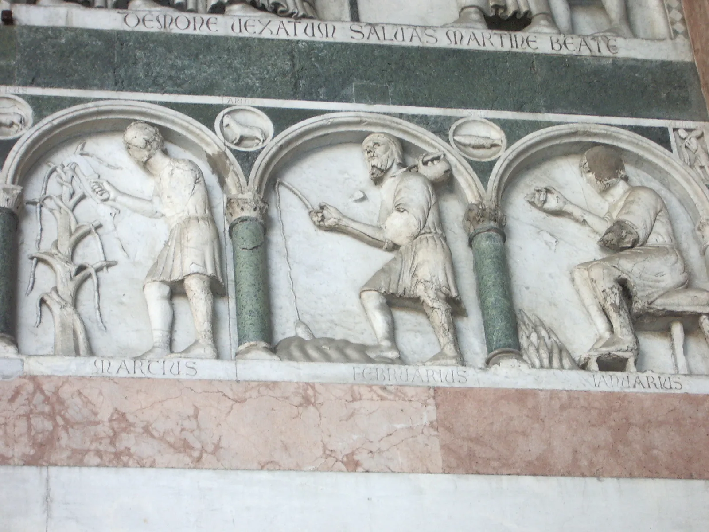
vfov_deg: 14.1
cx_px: 354
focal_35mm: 105
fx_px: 2151
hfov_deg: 18.7
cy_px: 266
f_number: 4.8
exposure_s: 1/60
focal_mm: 17.4
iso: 200
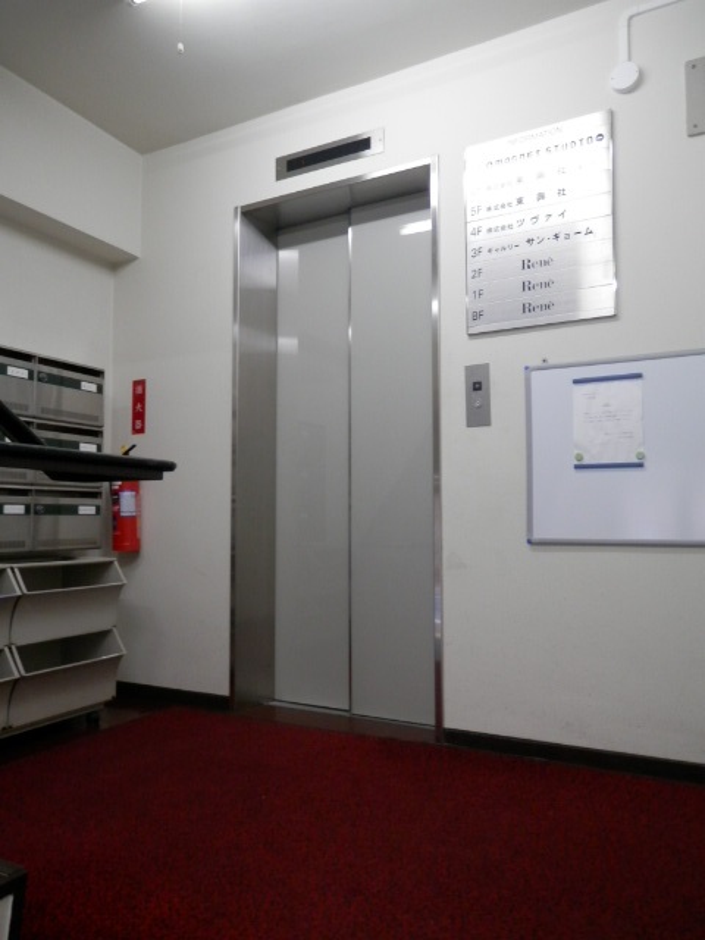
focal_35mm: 25
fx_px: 679
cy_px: 470
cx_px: 352
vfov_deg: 69.4
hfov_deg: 54.9
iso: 200
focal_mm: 4.5
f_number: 3
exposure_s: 1/25
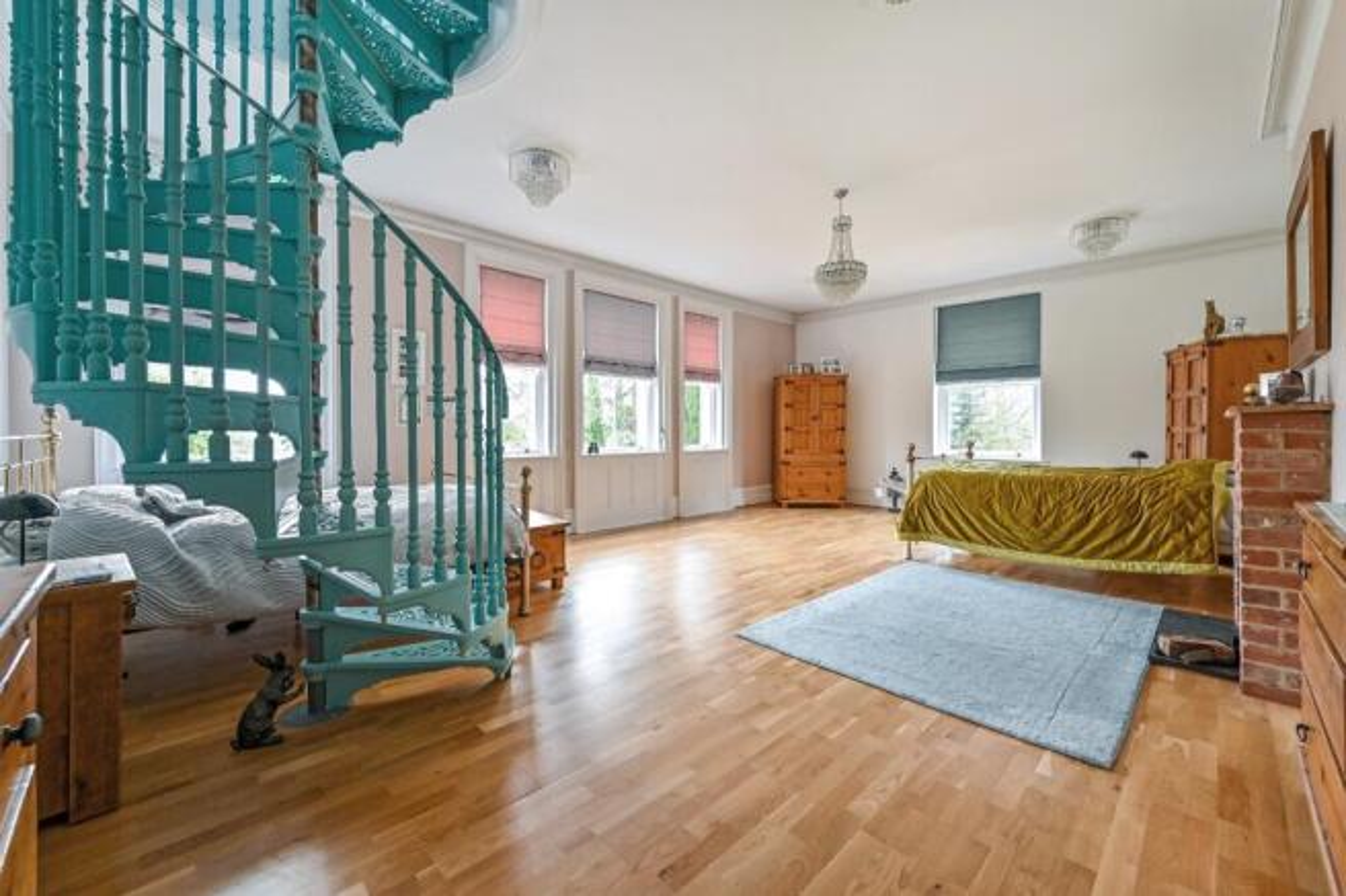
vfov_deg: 81.2
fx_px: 523
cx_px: 673
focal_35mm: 14
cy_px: 448
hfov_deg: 104.3
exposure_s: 1/8
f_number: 9
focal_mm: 14
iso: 400
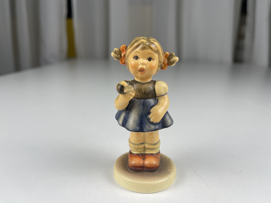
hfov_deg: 69.4
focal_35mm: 25
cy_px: 102
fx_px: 196
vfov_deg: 54.9
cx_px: 136
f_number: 1.6
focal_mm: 5.1
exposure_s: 1/205
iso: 32
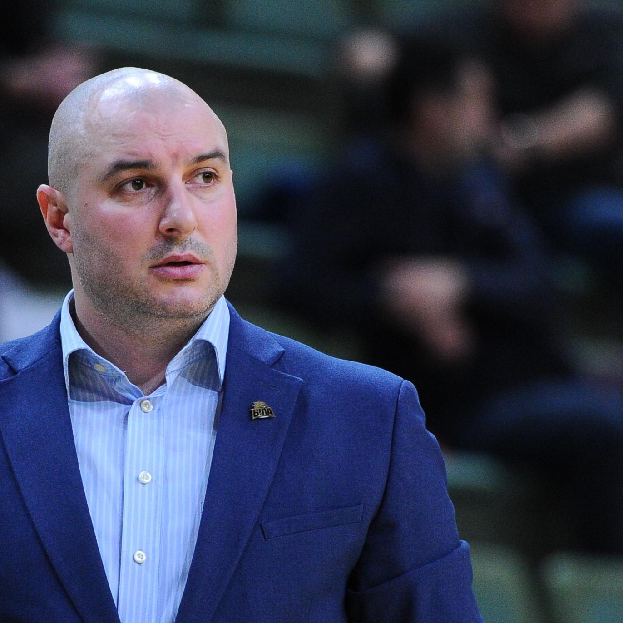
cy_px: 427
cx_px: 207
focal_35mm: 527
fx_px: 10731
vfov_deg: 3.3
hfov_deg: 3.3
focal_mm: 200
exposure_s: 1/1000
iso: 2500
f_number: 2.8
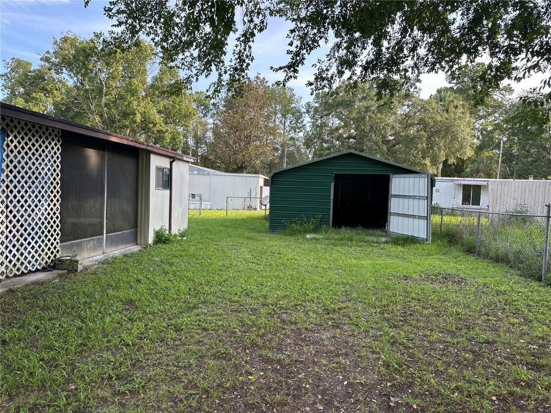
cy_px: 206
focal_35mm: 24
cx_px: 276
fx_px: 382
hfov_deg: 71.6
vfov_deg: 56.8
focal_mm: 6.86
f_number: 1.78
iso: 80
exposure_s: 1/529
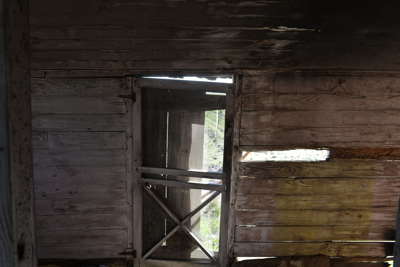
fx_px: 389
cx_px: 200
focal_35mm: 35
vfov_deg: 37.9
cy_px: 134
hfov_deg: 54.4
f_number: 5.6
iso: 250
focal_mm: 35
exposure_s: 1/125
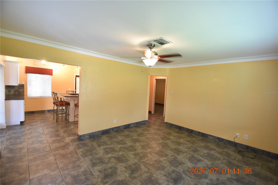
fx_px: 116
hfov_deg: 100.4
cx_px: 139
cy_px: 92
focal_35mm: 15
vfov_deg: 77.3
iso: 800
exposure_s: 1/45
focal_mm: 10
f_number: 3.5
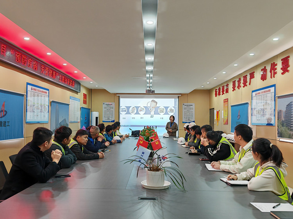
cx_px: 146
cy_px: 110
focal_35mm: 34
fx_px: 288
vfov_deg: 41.8
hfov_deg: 54.0
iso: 160
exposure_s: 1/60
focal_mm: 7.62
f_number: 1.6
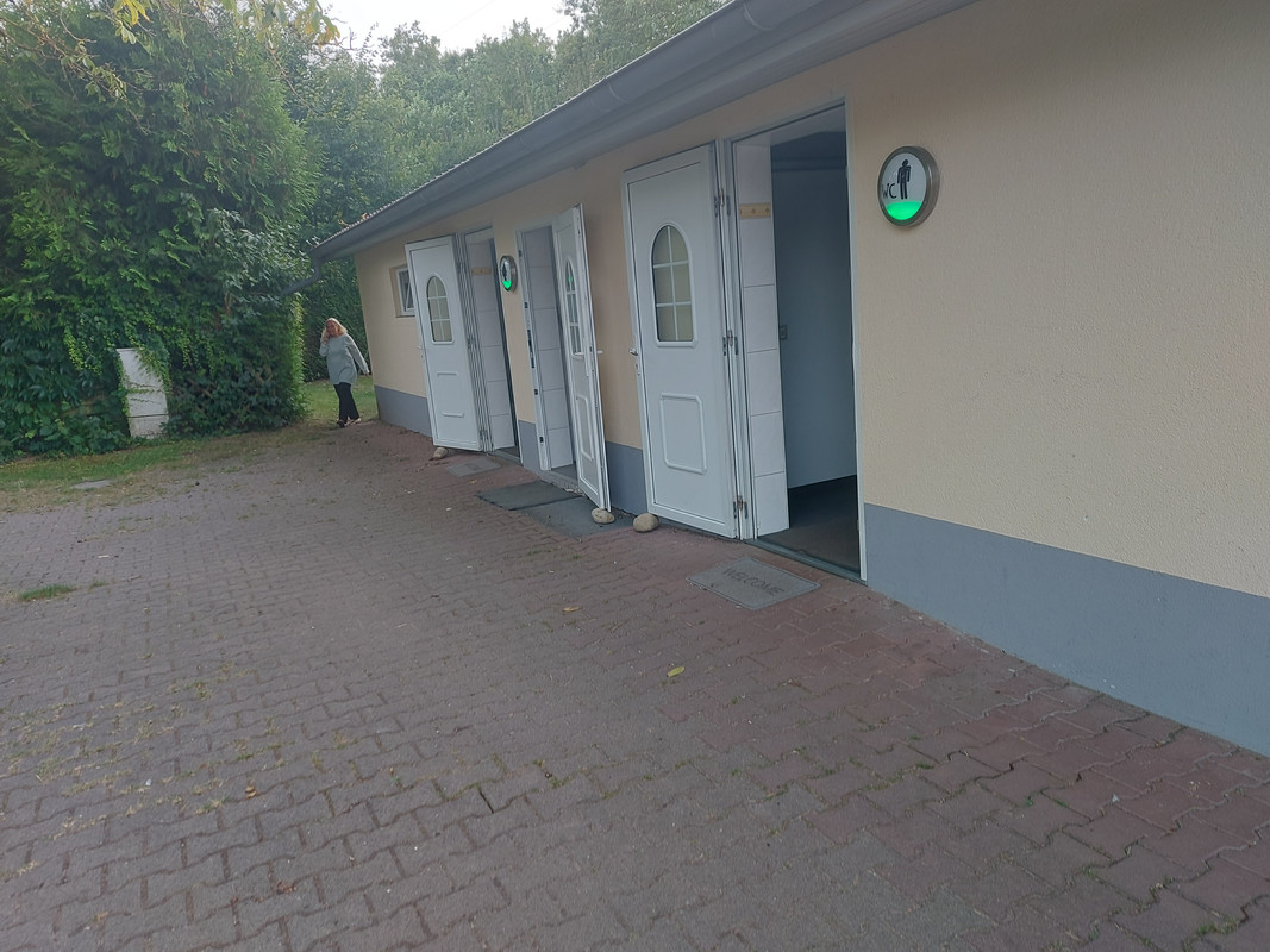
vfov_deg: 56.8
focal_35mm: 24
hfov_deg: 71.6
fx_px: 880
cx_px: 635
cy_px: 476
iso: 32
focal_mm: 5.23
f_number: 1.8
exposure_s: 1/50
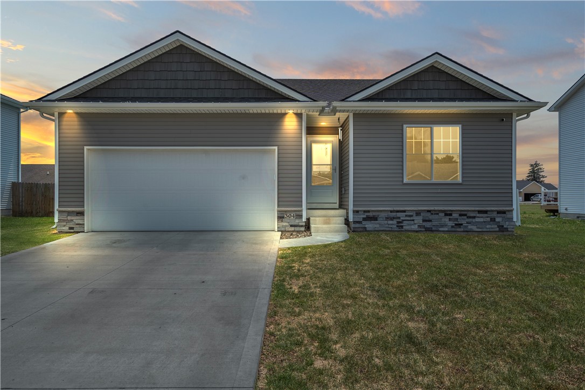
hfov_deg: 76.1
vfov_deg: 55.1
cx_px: 292
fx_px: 374
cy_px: 195
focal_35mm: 23
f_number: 9
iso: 800
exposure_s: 1/160
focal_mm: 23
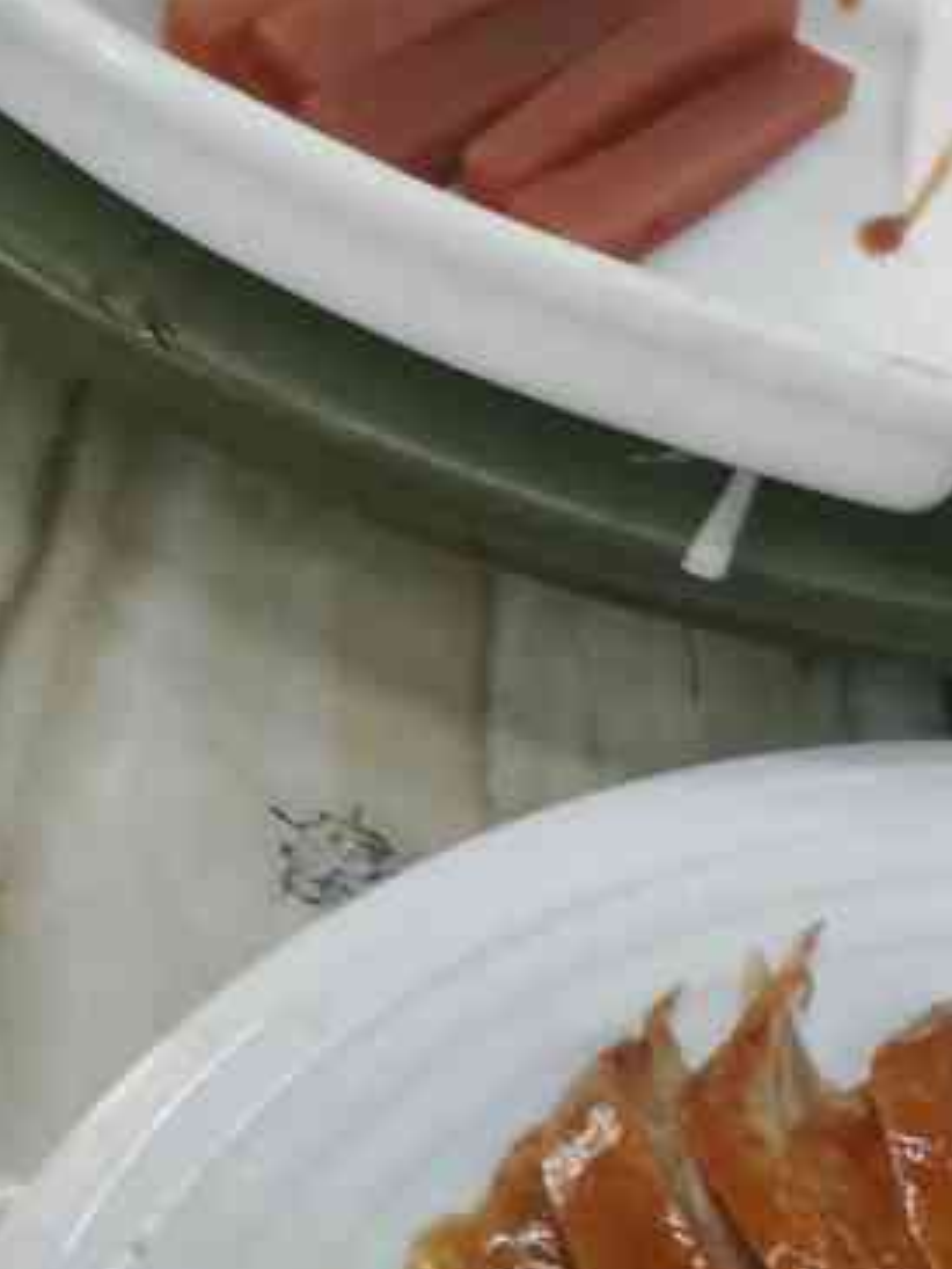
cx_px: 1035
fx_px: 2529
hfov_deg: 20.4
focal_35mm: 69
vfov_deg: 27.1
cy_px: 1166
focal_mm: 3.95
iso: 200
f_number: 1.8
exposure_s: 1/33.3
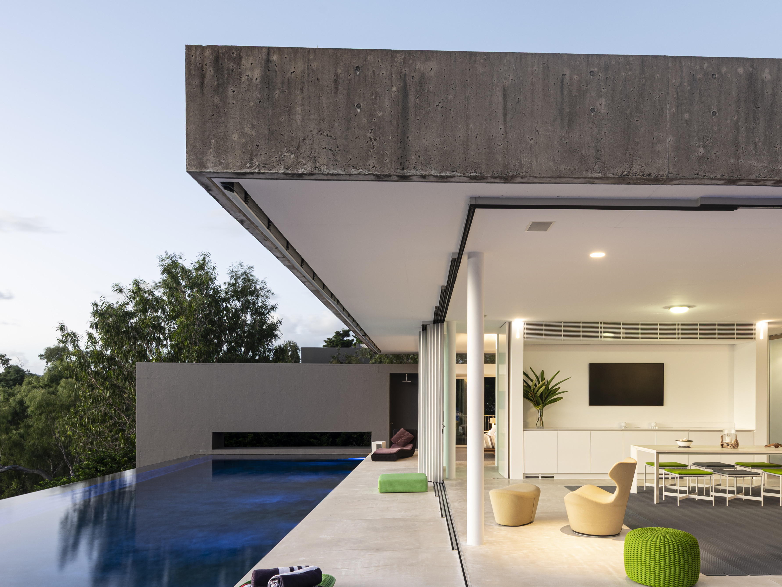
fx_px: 587
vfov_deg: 51.9
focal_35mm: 26
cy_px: 400
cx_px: 446
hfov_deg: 67.0
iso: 100
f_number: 10
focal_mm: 16
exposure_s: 4
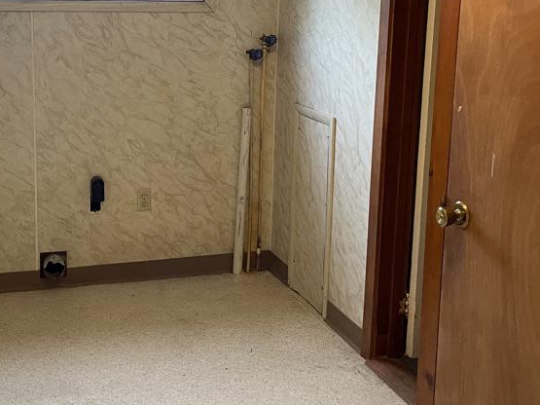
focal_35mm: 48
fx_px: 749
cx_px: 163
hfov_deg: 39.0
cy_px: 118
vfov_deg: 29.9
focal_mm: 5.1
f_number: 1.6
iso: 320
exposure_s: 1/60
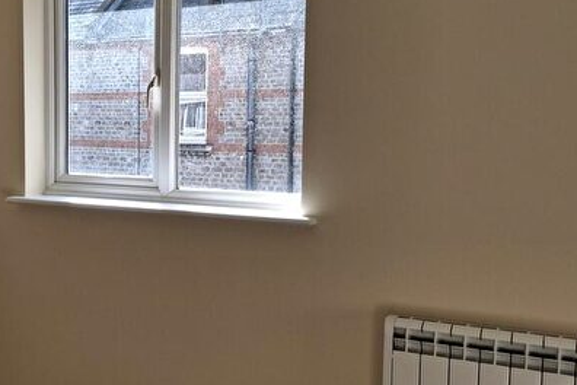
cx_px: 121
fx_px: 737
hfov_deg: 41.1
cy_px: 176
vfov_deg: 29.2
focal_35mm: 46
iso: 32
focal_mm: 4.69
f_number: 1.8
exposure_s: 1/272
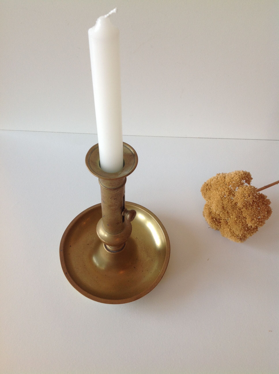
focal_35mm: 35
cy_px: 187
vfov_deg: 52.7
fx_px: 377
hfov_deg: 40.6
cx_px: 140
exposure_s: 1/33
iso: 50
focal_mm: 4.28
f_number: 2.4
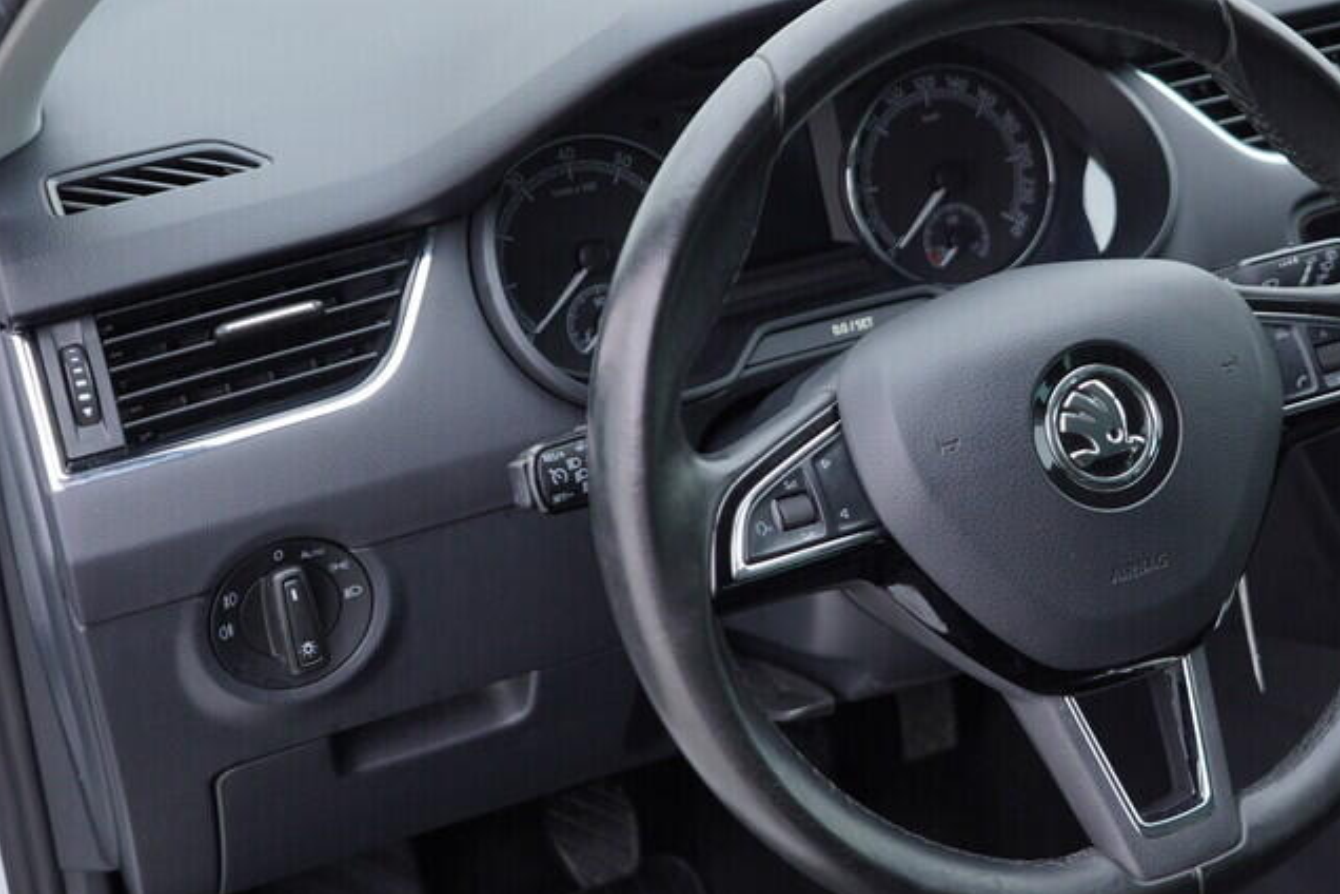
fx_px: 2159
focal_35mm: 58
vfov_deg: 23.4
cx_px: 992
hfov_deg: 33.8
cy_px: 378
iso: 125
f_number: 2.8
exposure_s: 1/40
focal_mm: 24
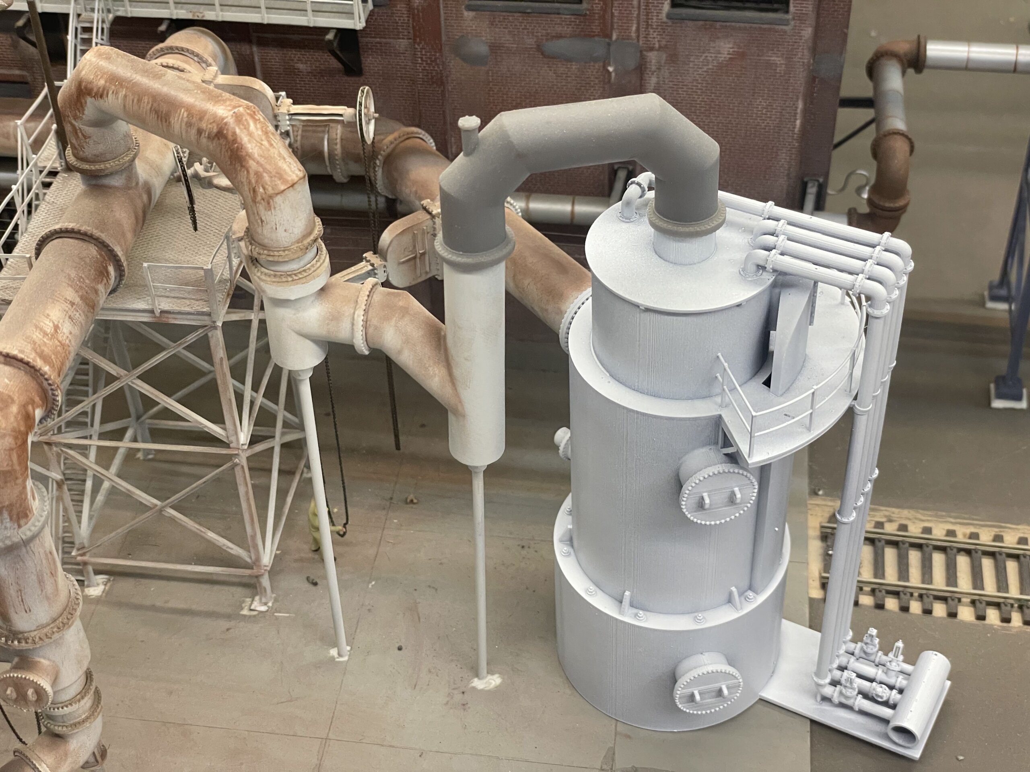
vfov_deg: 28.0
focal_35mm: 52
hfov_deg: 36.8
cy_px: 386
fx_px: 1547
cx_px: 515
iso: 200
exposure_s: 1/60
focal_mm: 6
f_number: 2
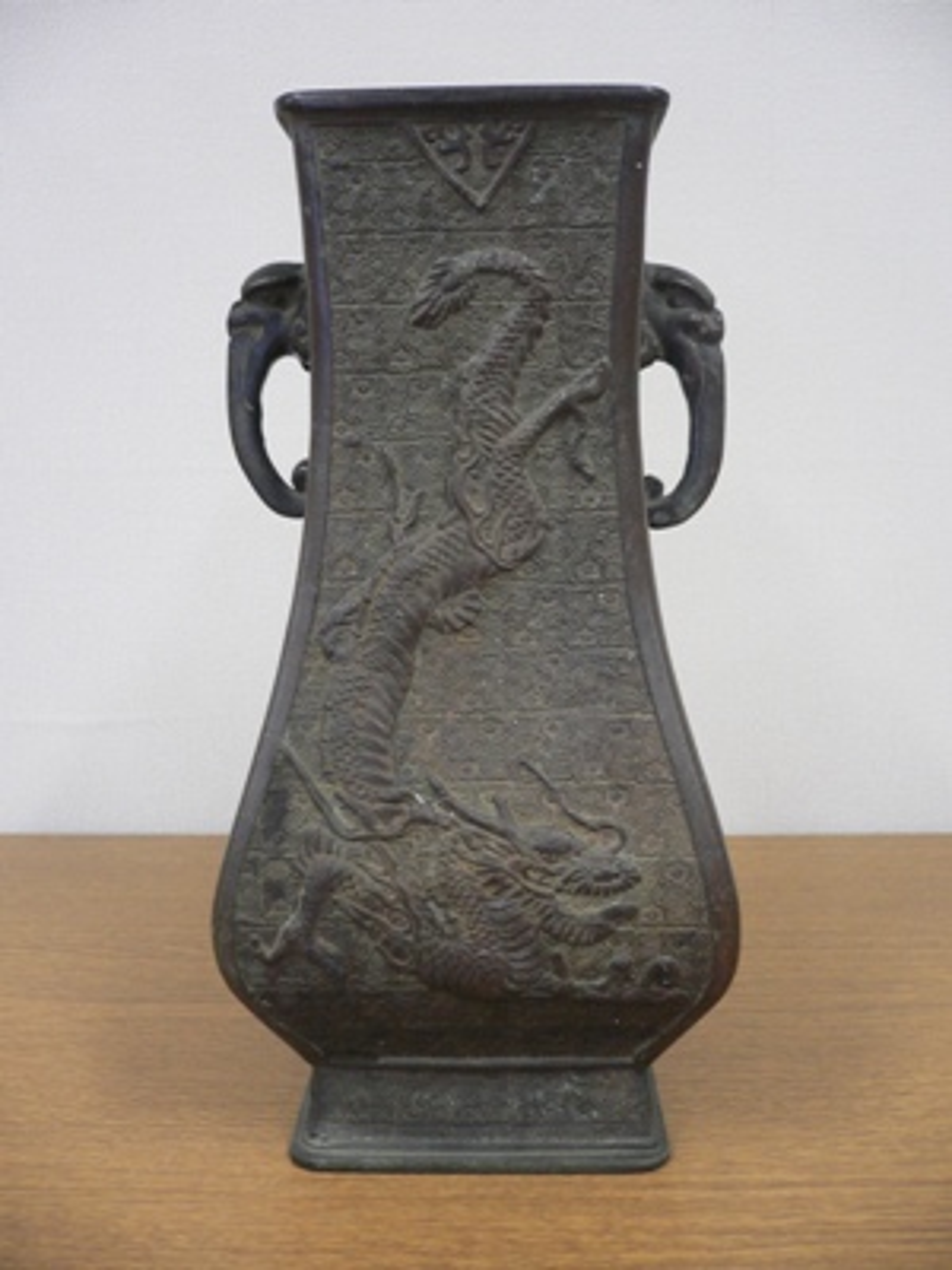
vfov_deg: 52.6
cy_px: 635
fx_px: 1283
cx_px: 476
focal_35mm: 35
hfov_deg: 40.7
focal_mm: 5.8
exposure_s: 1/13
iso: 200
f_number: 2.8
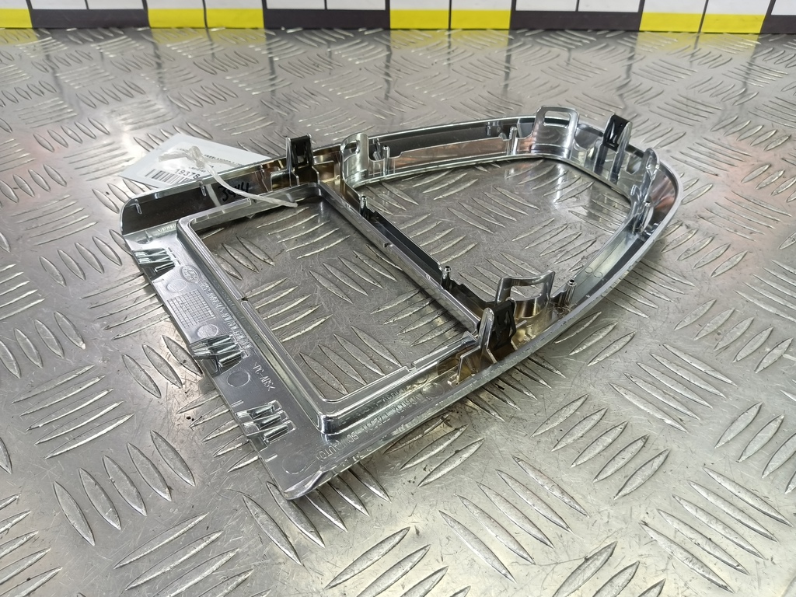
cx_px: 398
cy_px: 298
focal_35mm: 23
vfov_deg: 58.9
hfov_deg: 73.9
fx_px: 529
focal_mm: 4.11
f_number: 1.6
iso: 104
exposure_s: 1/50
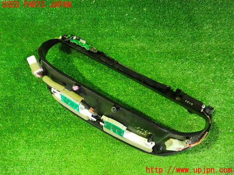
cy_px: 88
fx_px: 216
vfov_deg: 44.2
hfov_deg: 56.8
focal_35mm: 32
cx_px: 117
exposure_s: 1/15
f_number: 2.4
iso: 800
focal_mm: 5.79
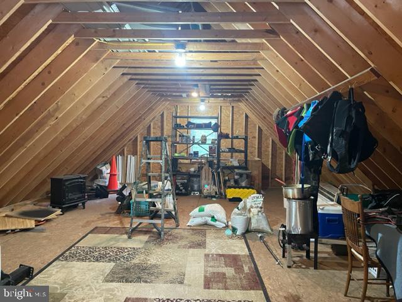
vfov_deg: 53.1
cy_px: 151
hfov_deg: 67.3
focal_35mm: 26
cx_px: 201
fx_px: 302
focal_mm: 4.2
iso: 500
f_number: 1.6
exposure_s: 1/60
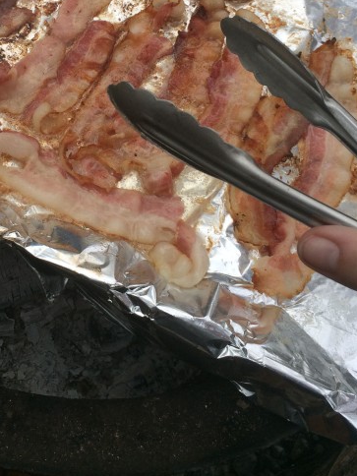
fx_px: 715
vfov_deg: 36.2
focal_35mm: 52
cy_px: 133
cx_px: 67
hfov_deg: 27.4
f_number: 2.2
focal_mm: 4.15
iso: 32
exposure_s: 1/466
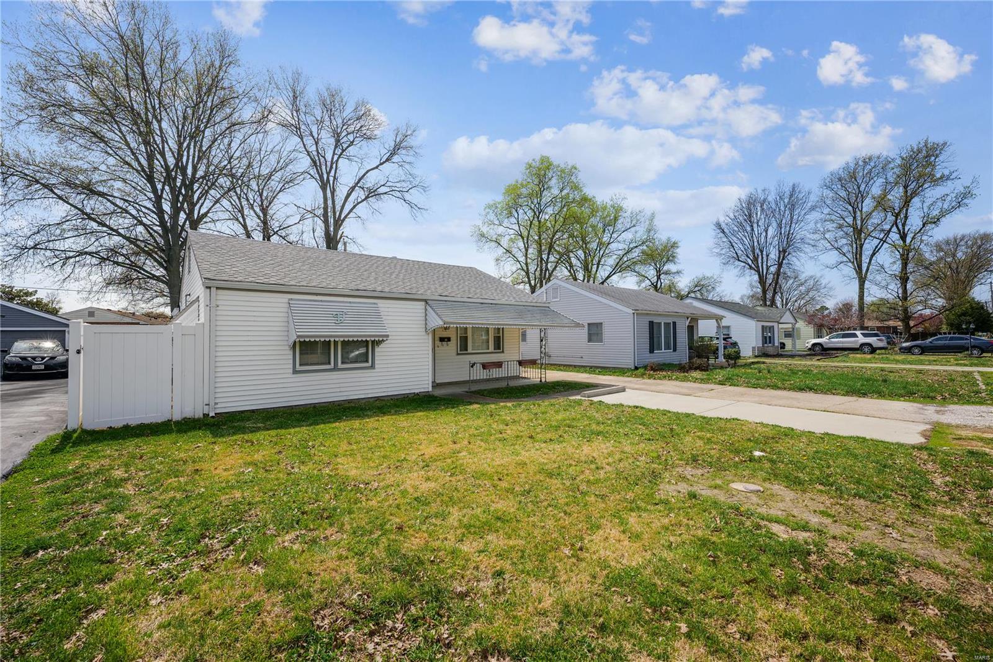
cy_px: 331
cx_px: 496
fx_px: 386
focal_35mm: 14
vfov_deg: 81.2
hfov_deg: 104.3
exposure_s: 1/1000
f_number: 8
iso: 400
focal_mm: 14
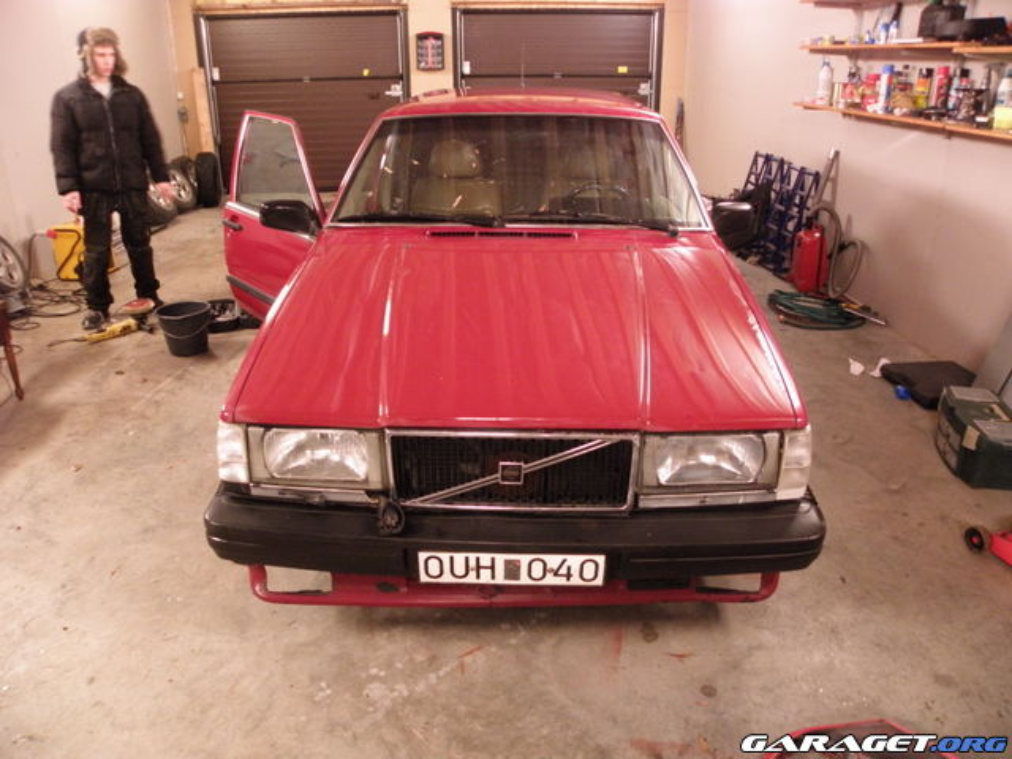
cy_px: 380
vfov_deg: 53.1
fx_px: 760
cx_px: 506
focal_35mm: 26
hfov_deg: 67.3
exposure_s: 1/8
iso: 400
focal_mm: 4.6
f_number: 2.8
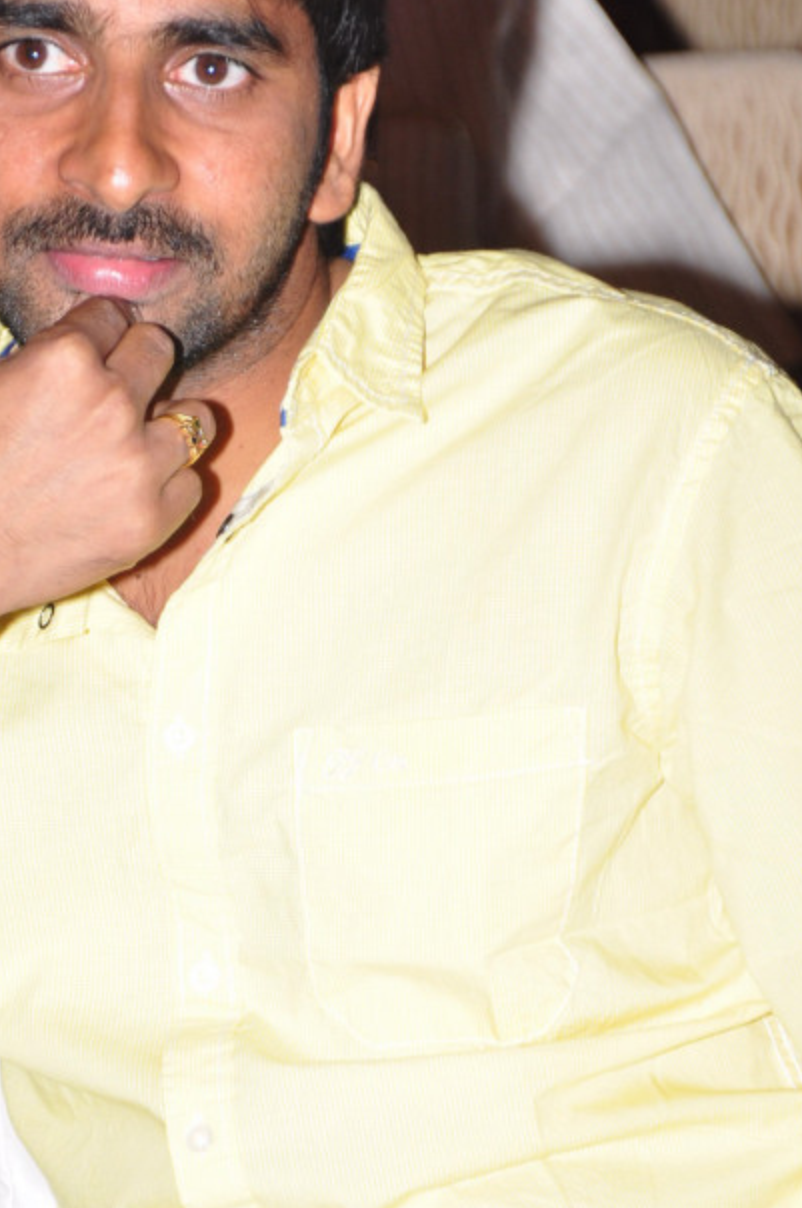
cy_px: 672
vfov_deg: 7.7
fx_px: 8942
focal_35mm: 267
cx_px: 194
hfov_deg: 5.1
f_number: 5.6
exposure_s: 1/100
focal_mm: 105
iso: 400
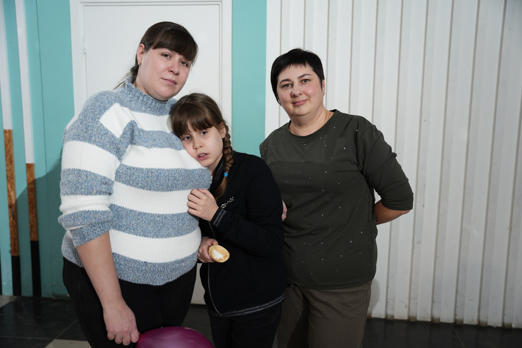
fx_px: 518
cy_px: 174
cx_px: 261
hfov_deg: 53.5
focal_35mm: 36
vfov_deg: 37.2
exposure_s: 1/160
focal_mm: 35.7
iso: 800
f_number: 3.2
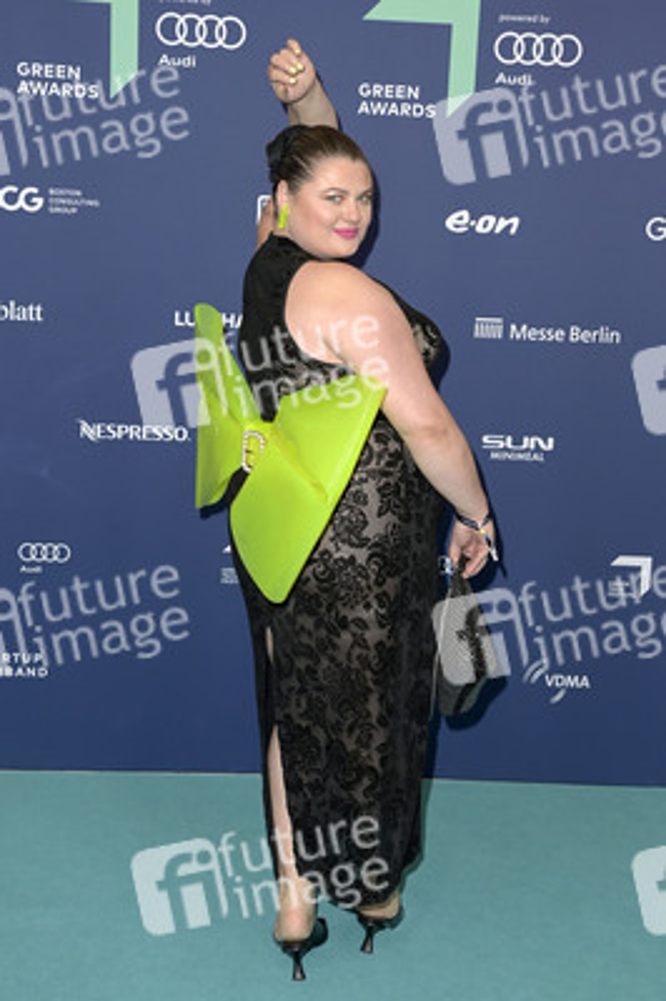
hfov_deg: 29.2
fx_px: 1279
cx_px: 333
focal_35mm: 46
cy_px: 500
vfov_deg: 42.8
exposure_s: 1/250
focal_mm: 46
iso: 800
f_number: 5.6
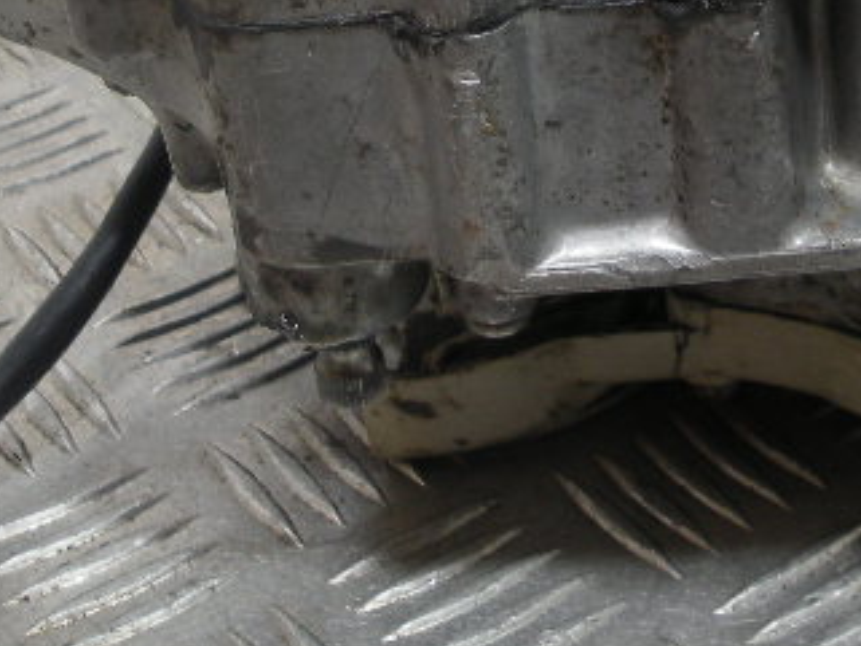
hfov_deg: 22.4
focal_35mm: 86
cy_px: -373
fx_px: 2140
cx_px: 711
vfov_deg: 15.6
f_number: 2.8
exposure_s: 1/65
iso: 69
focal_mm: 4.7
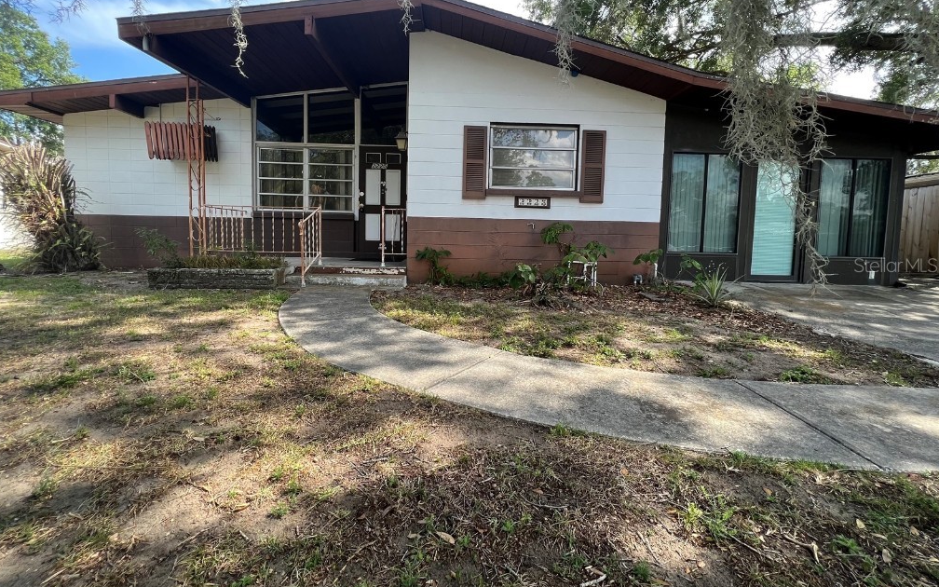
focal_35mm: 14
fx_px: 358
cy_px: 265
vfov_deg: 78.4
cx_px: 465
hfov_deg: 105.3
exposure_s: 1/317
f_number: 1.8
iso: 32
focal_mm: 1.57
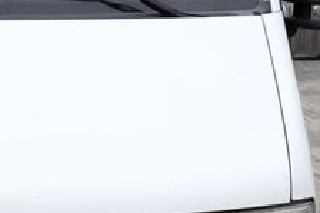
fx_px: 1297
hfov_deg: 13.7
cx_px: -61
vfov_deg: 9.4
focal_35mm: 146
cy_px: 129
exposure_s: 1/125
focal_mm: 32
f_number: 5.6
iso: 100
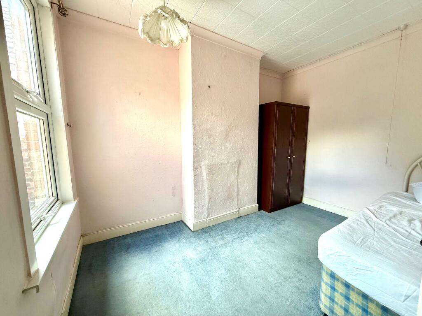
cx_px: 211
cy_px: 158
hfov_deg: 102.1
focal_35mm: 14
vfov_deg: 85.7
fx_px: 171
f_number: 2.2
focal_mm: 2.22
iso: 200
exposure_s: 1/99
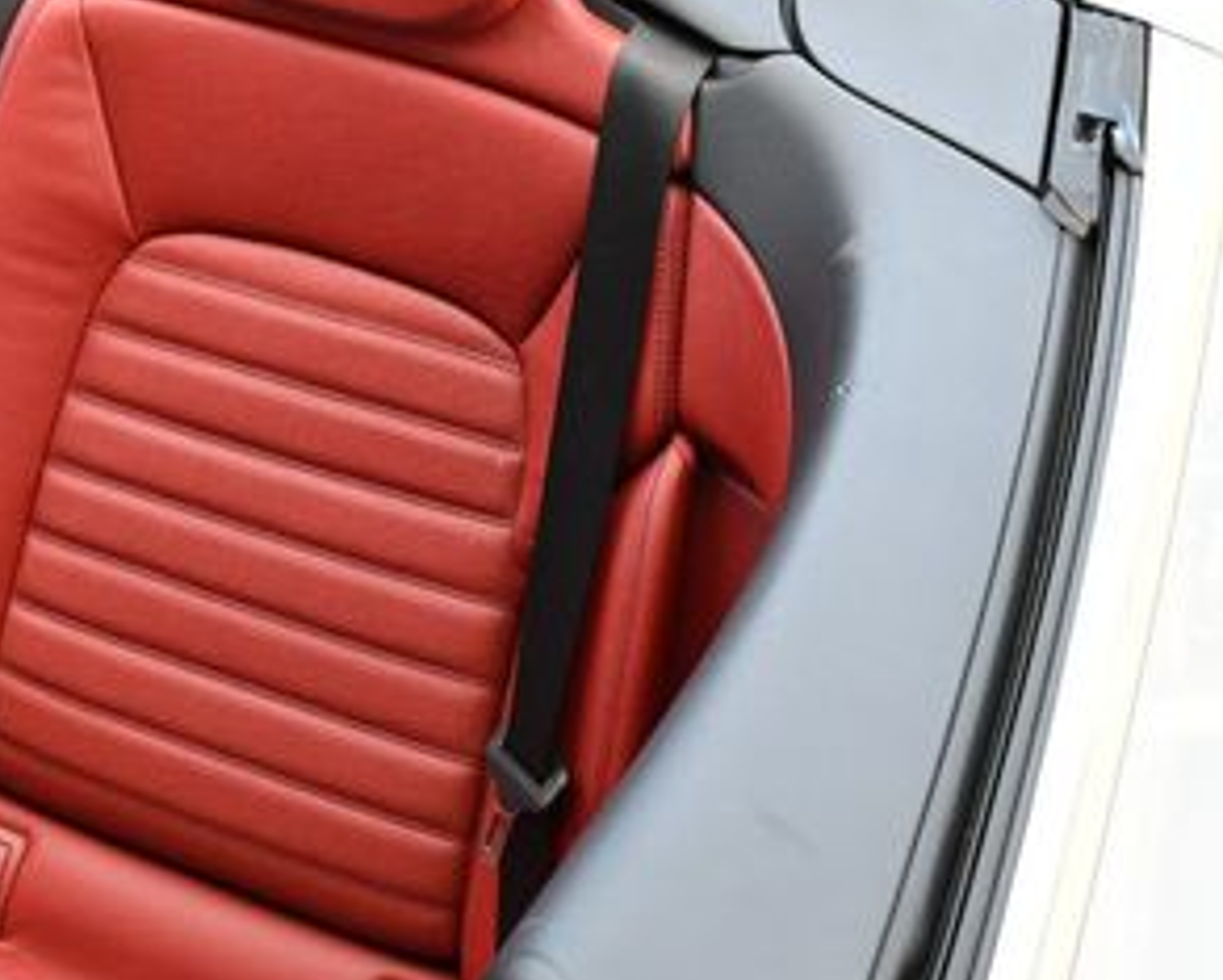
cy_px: 302
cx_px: -17
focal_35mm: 74
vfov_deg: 20.6
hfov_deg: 24.5
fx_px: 2680
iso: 400
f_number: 5.6
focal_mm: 18
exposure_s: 1/250
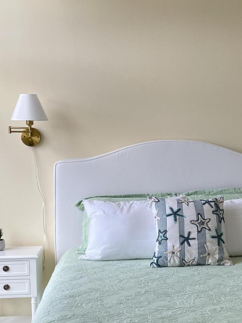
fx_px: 513
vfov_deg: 34.7
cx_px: 184
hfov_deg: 26.2
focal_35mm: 55
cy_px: 211
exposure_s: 1/121
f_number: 1.6
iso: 50
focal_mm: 4.2
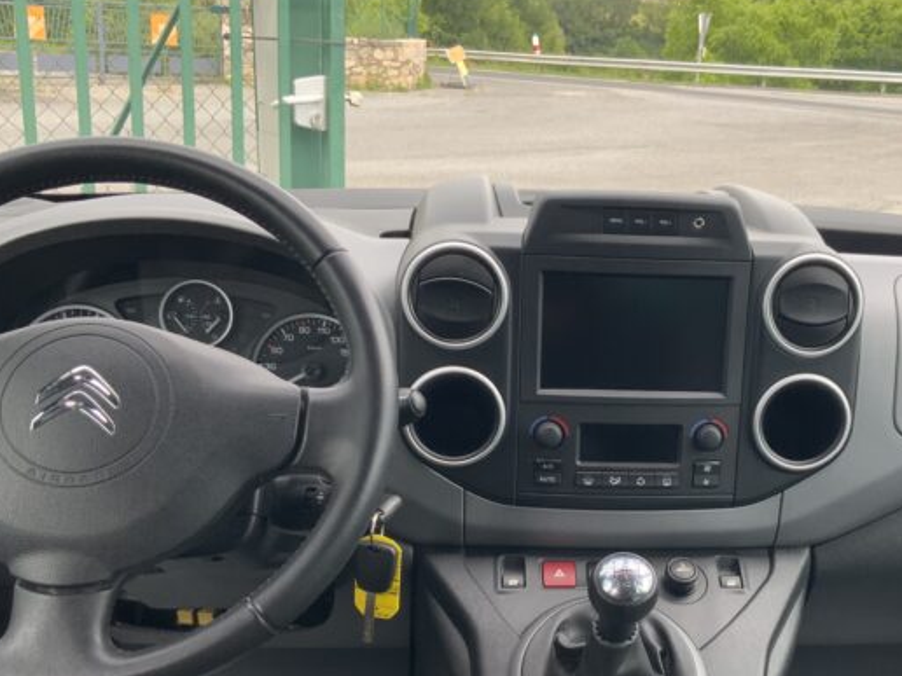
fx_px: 1173
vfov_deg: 31.8
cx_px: 603
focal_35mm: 45
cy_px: 473
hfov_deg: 41.5
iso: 20
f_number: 1.8
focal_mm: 3
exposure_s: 1/122
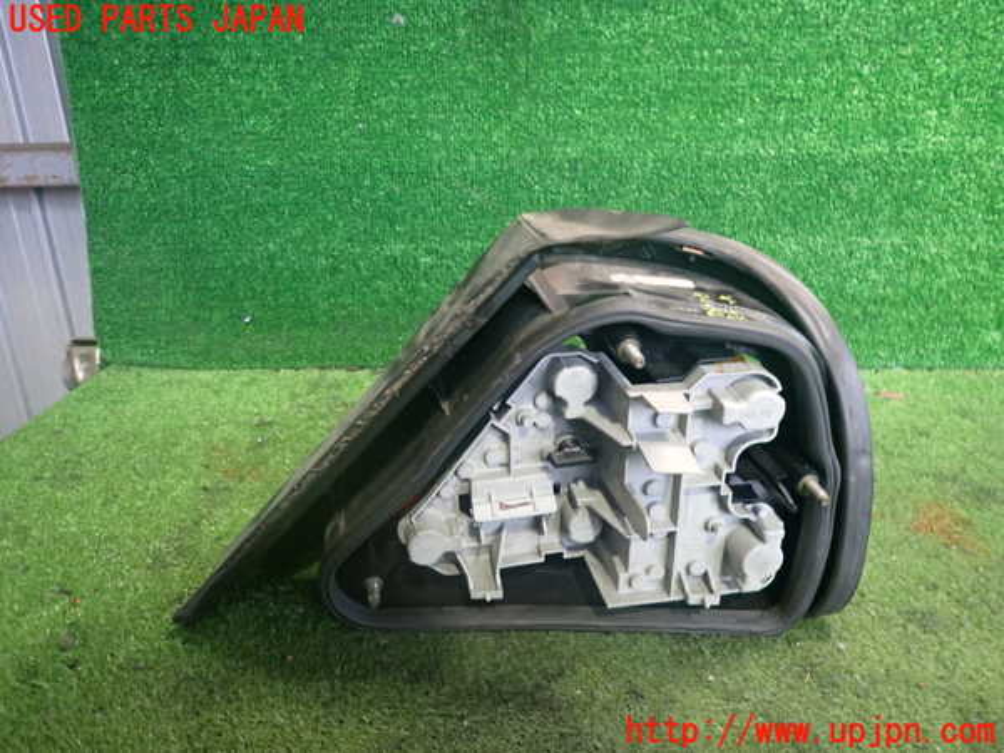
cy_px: 376
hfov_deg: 69.4
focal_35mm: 25
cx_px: 502
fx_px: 725
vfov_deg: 54.9
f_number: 2
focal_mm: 4.5
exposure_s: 1/30
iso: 500
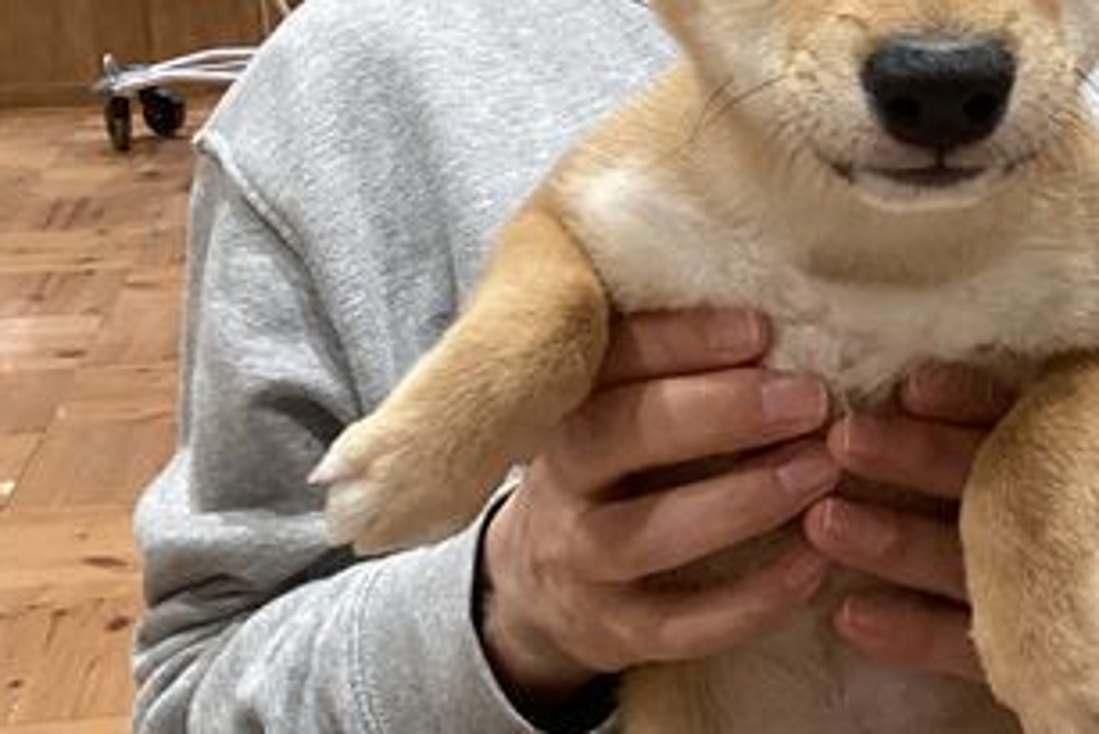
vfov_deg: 21.6
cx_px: 920
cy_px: 344
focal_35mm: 63
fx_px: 1924
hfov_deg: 30.9
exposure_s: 1/50
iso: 125
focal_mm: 3.3
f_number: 2.4
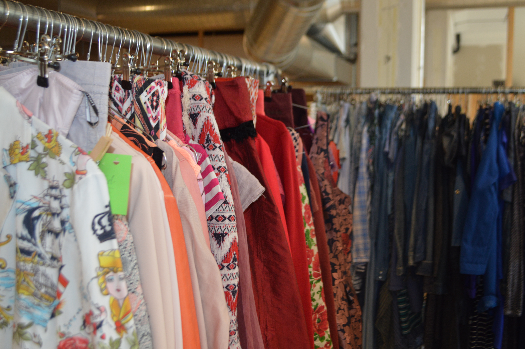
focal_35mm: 36
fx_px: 525
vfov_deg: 36.8
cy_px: 174
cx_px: 262
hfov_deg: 53.2
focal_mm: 24
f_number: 4
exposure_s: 1/80
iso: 400
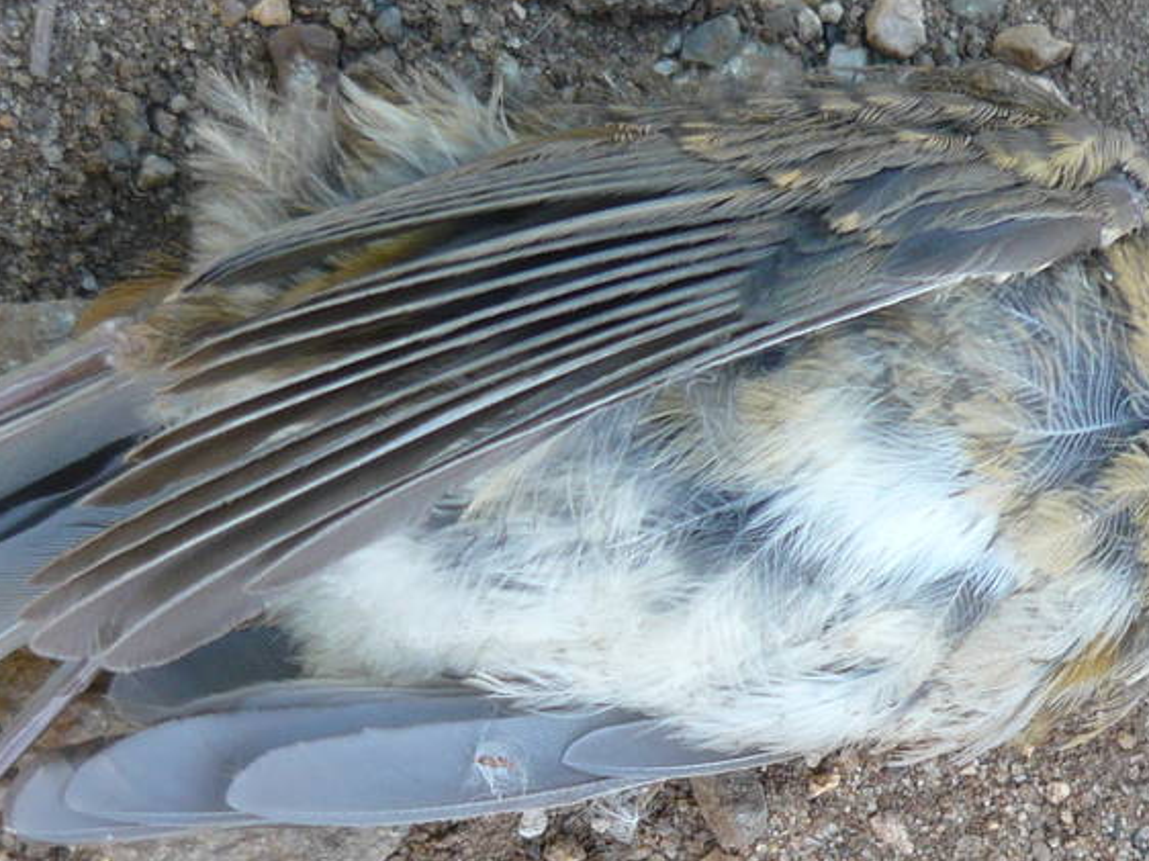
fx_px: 3119
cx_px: 572
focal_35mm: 94
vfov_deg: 15.5
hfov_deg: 20.9
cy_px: 763
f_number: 2.8
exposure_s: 1/80
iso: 100
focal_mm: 5.5
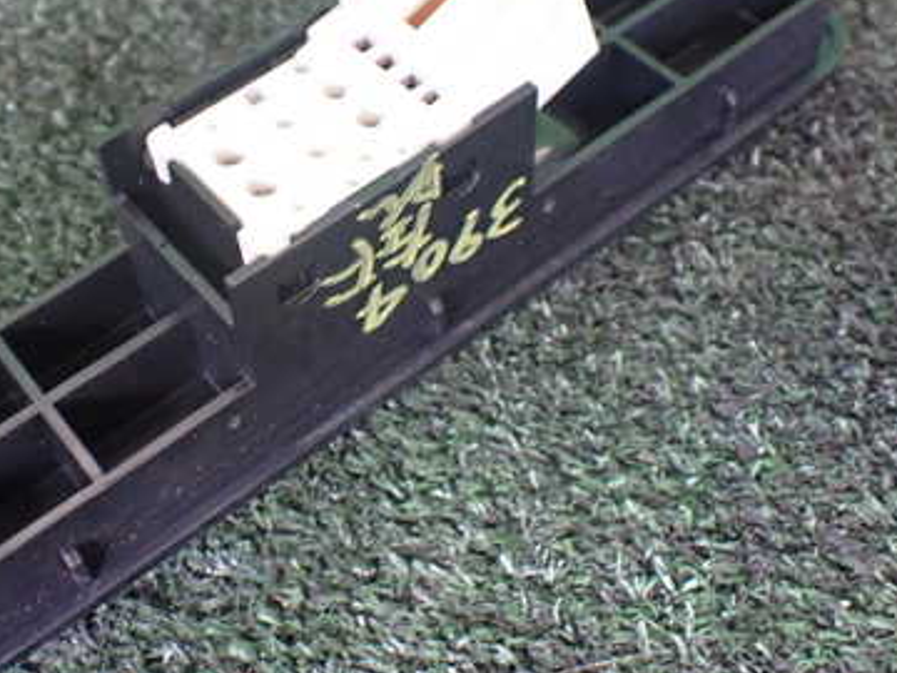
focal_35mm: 50
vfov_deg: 29.0
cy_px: 247
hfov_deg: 37.7
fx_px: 1296
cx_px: 287
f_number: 2.3
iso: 800
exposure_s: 1/40
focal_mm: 5.4
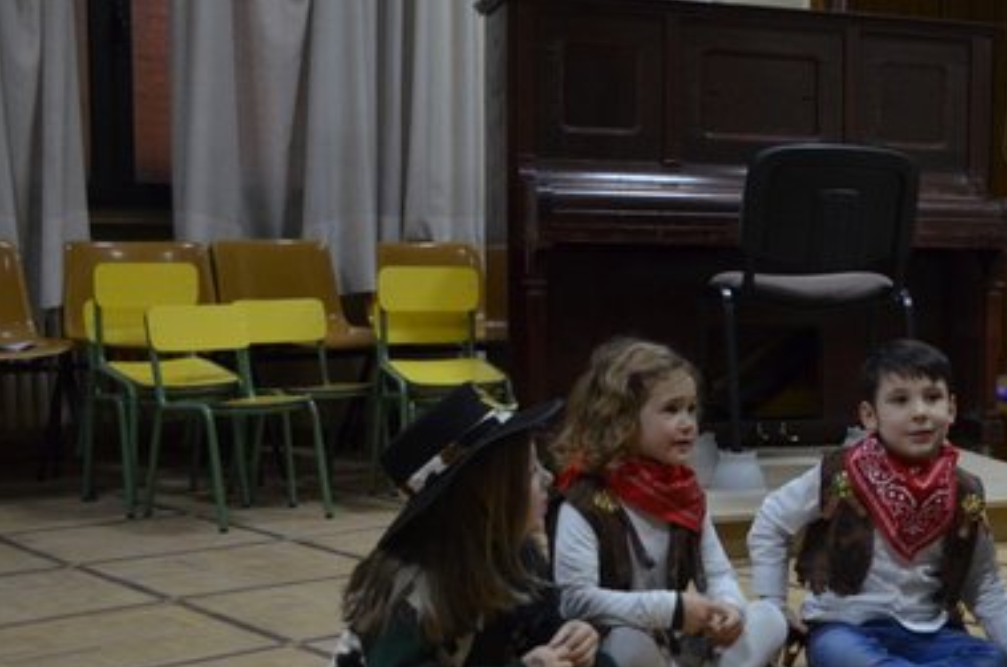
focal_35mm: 57
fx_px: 1591
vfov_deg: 23.6
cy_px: 446
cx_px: 1036
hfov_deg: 32.0
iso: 1400
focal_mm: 18
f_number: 3.5
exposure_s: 1/30
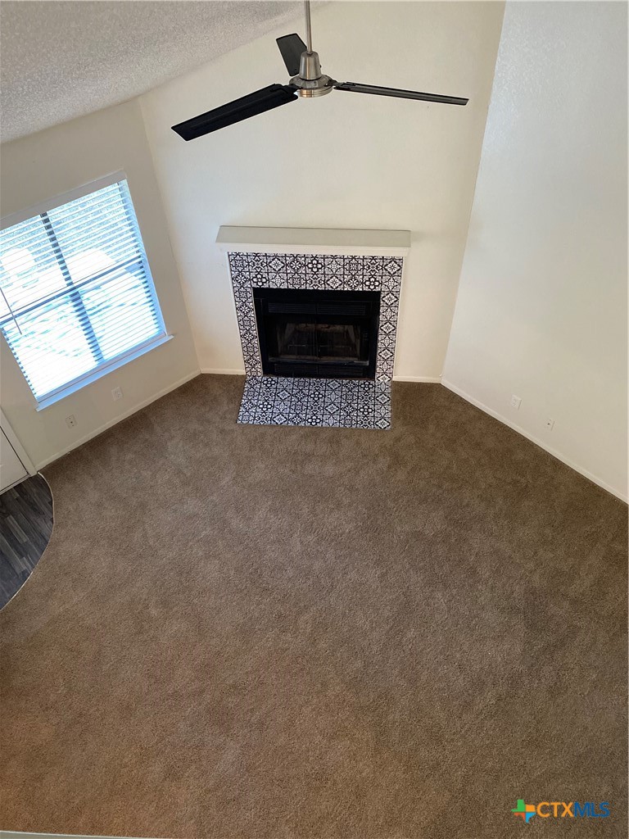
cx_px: 314
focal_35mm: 26
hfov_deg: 53.1
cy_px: 420
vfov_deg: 67.3
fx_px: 630
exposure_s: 1/60
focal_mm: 4.25
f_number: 1.8
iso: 320
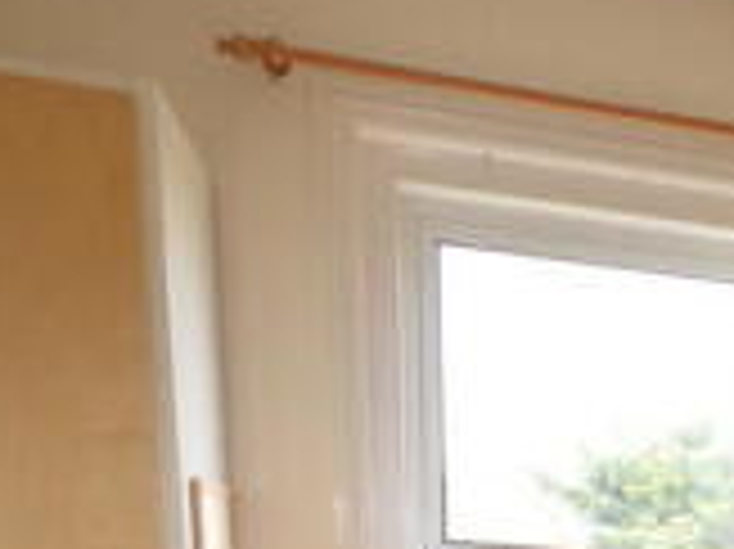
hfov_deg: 28.9
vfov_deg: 20.1
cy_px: 914
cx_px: 874
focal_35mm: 58
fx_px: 1229
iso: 450
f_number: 4
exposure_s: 1/60
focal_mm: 10
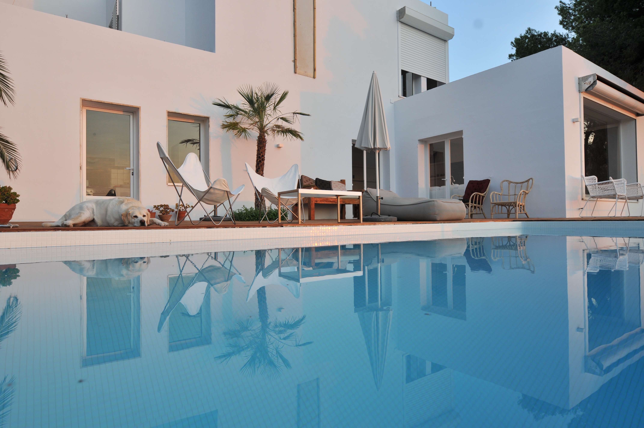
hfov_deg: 81.3
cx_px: 322
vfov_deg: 59.4
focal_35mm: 21
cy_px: 214
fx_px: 375
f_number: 5.6
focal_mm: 14
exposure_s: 1/125
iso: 200
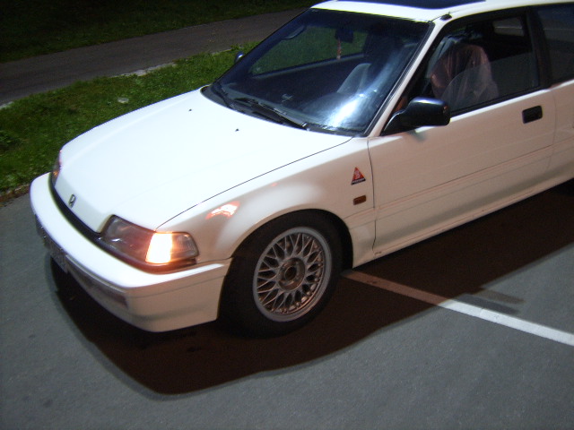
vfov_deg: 40.7
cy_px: 215
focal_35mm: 35
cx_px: 287
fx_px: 580
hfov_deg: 52.6
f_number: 2.8
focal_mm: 5.8
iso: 100
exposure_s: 1/4
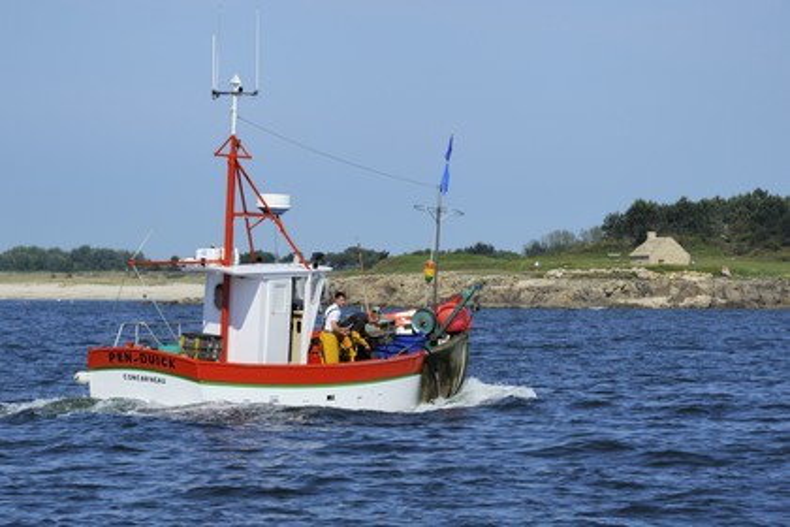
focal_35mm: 200
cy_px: 264
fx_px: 4389
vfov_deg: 6.9
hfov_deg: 10.3
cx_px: 395
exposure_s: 1/640
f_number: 16
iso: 400
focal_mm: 200
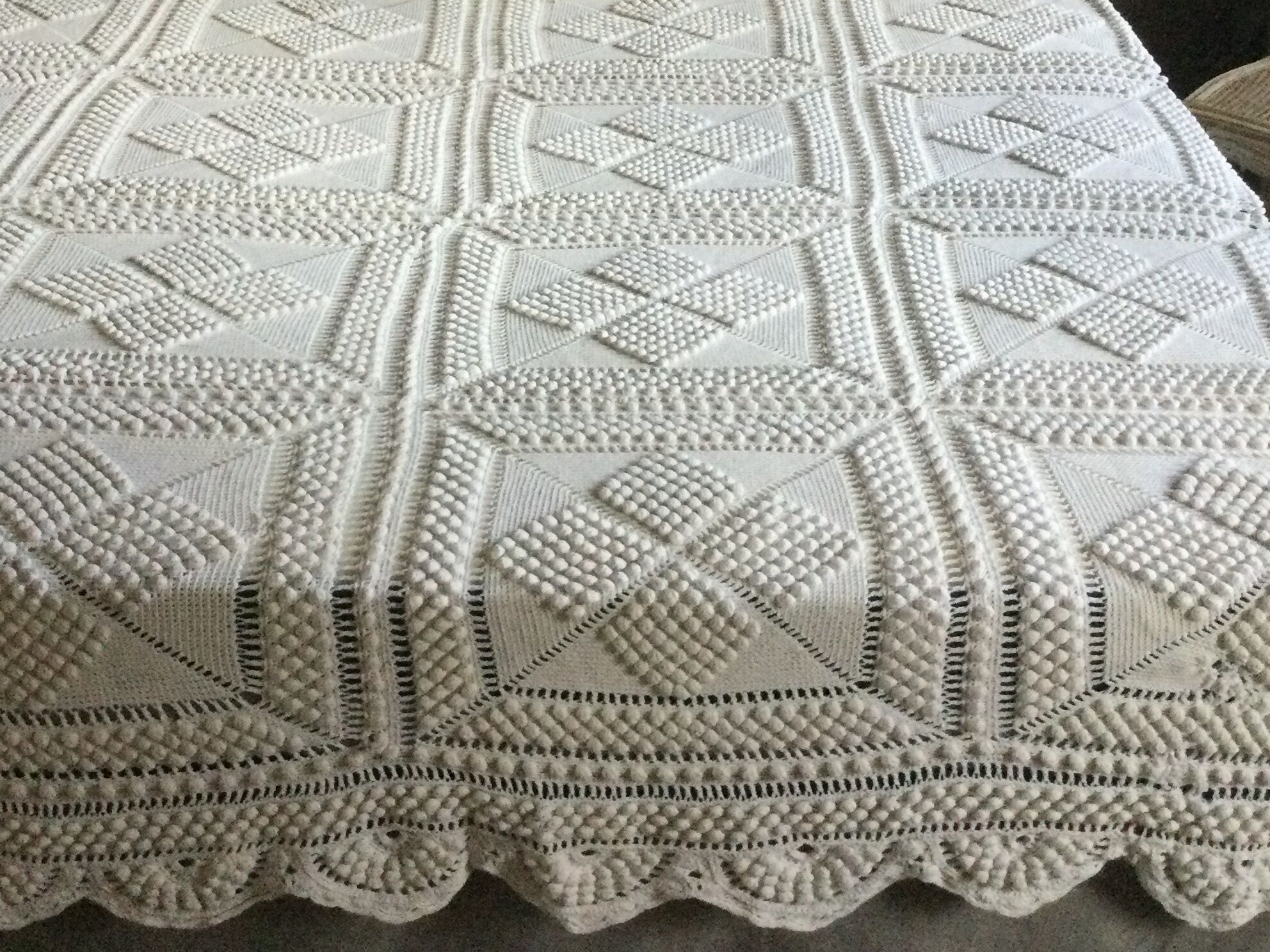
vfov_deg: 28.3
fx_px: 1871
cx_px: 513
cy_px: 276
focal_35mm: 51
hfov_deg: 37.4
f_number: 2.4
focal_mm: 3.3
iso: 250
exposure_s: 1/33
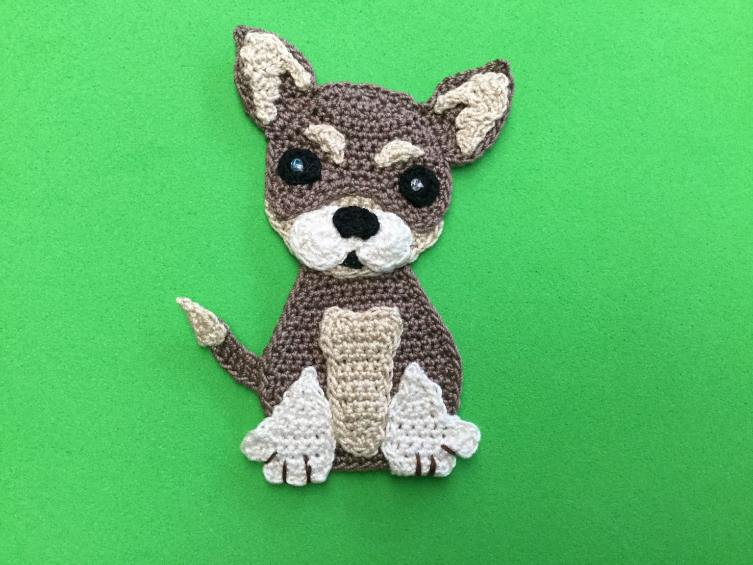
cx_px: 376
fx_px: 674
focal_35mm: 31
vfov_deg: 45.4
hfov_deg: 58.4
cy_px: 282
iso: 50
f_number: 2.4
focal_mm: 3.3
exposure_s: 1/33
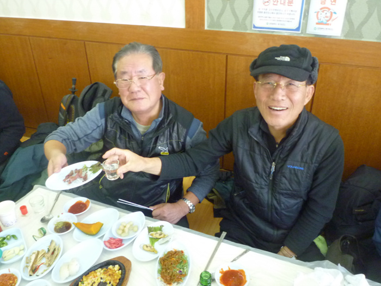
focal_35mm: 30
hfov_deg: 60.0
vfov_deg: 46.8
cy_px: 143
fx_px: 330
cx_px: 190
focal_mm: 4.4
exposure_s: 1/30
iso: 400
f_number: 2.8
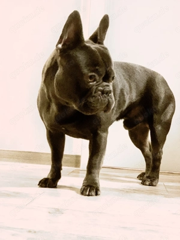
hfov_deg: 28.0
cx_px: 90
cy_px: 120
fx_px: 361
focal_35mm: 52
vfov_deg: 36.8
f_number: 2.4
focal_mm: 6
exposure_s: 1/30
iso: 800
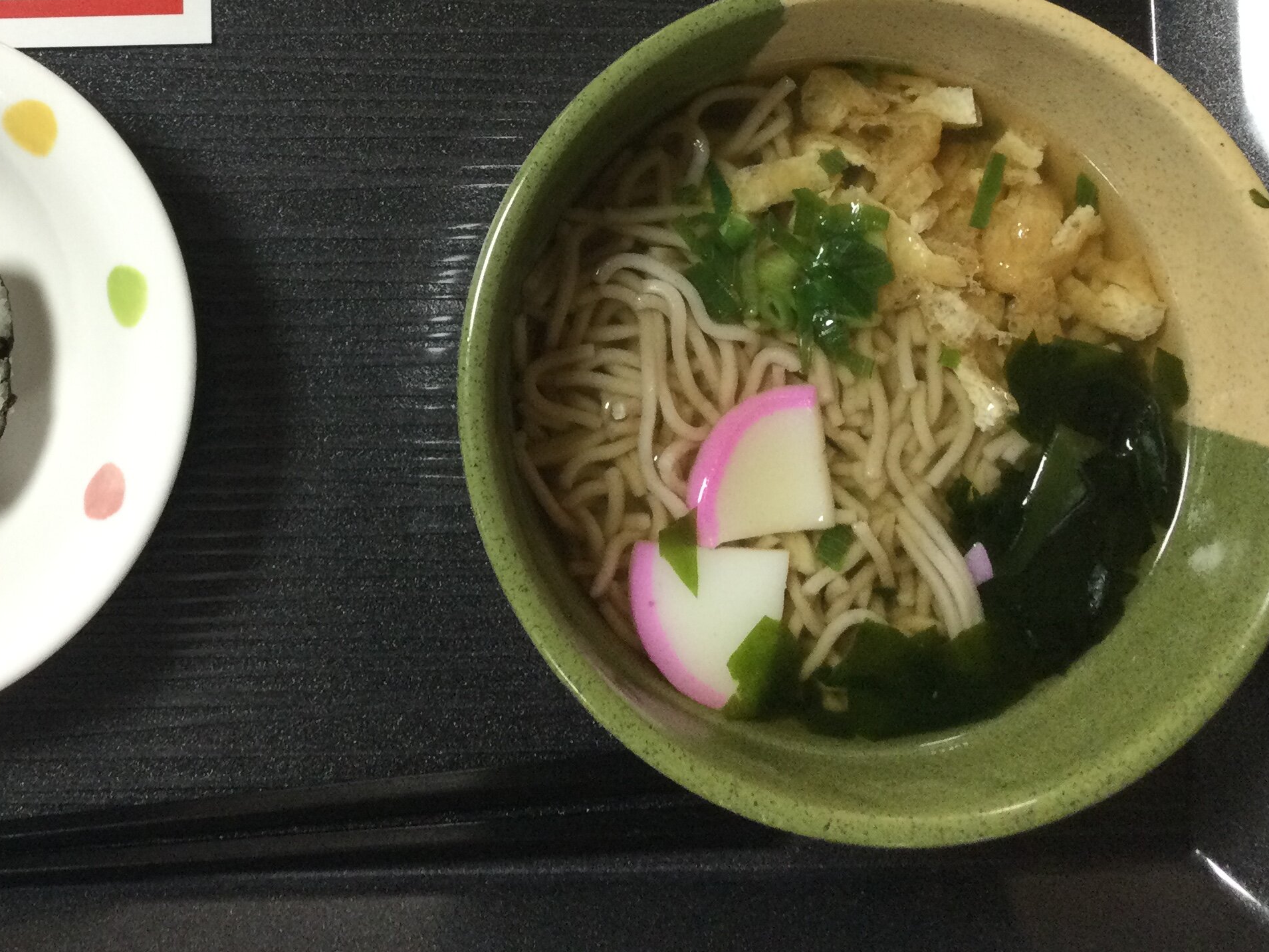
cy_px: 144
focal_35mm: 53
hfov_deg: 35.7
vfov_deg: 26.8
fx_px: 1943
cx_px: 389
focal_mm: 3.3
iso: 100
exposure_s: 1/30
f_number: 2.4
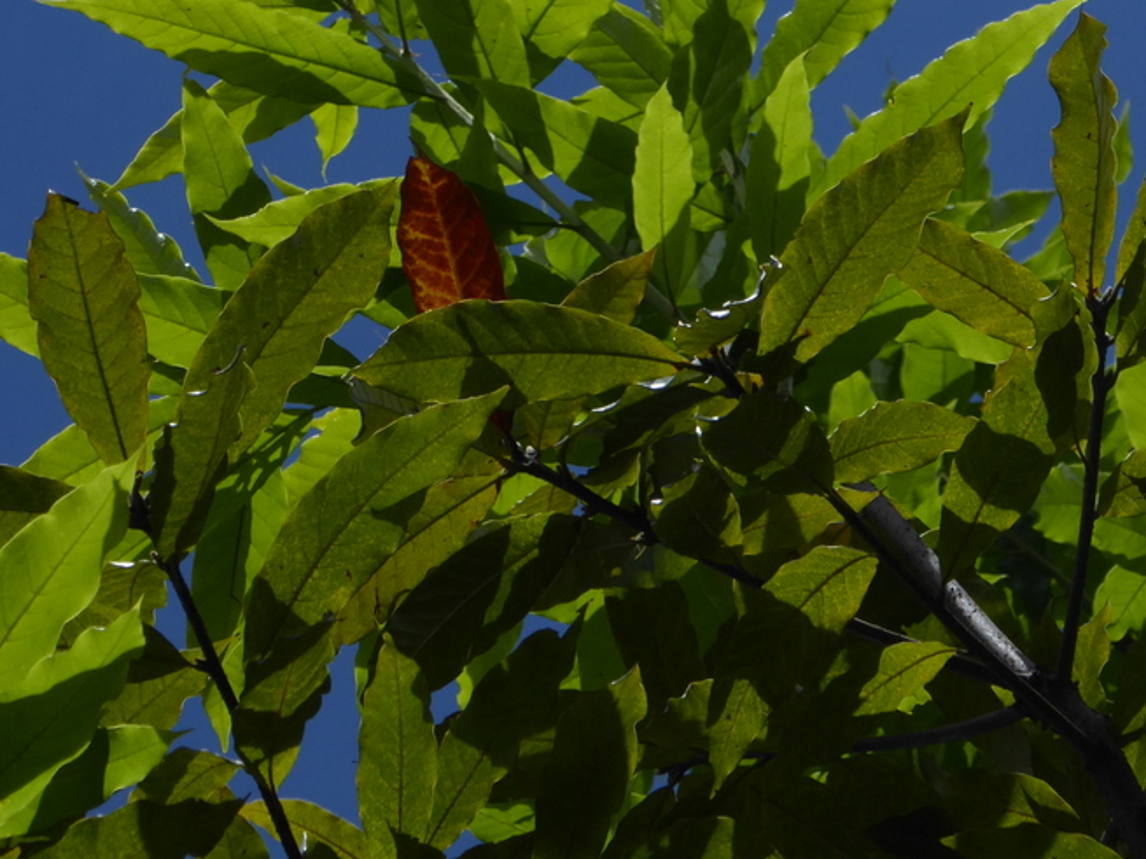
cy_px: 408
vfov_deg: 4.3
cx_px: 679
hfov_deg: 5.7
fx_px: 11486
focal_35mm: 347
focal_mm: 35.8
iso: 80
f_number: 5.6
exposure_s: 1/640
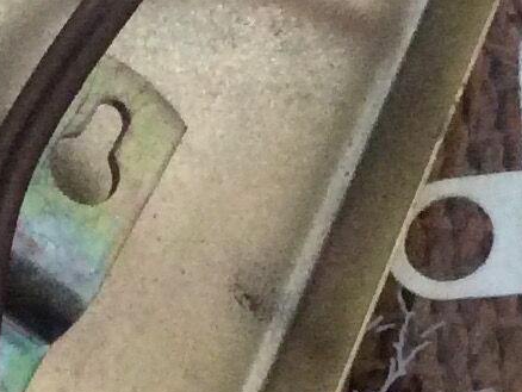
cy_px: 180
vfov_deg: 7.9
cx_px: -105
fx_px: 2852
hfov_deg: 10.3
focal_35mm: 189
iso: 320
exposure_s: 1/17
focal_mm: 3.3
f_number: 2.4
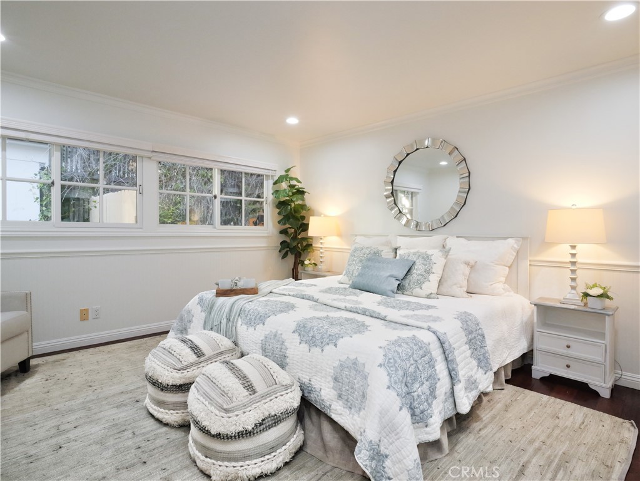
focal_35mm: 18
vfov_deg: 71.6
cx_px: 320
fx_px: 333
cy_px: 240
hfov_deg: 87.7
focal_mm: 9
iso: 2500
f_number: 8
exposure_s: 1/80
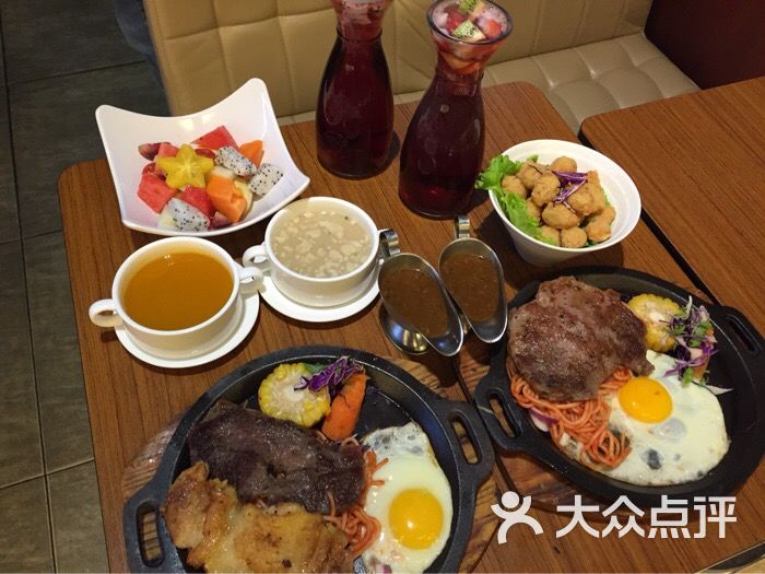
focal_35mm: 29
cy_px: 287
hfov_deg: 61.7
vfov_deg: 48.2
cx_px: 382
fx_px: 641
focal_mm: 4.15
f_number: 2.2
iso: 160
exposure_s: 1/33
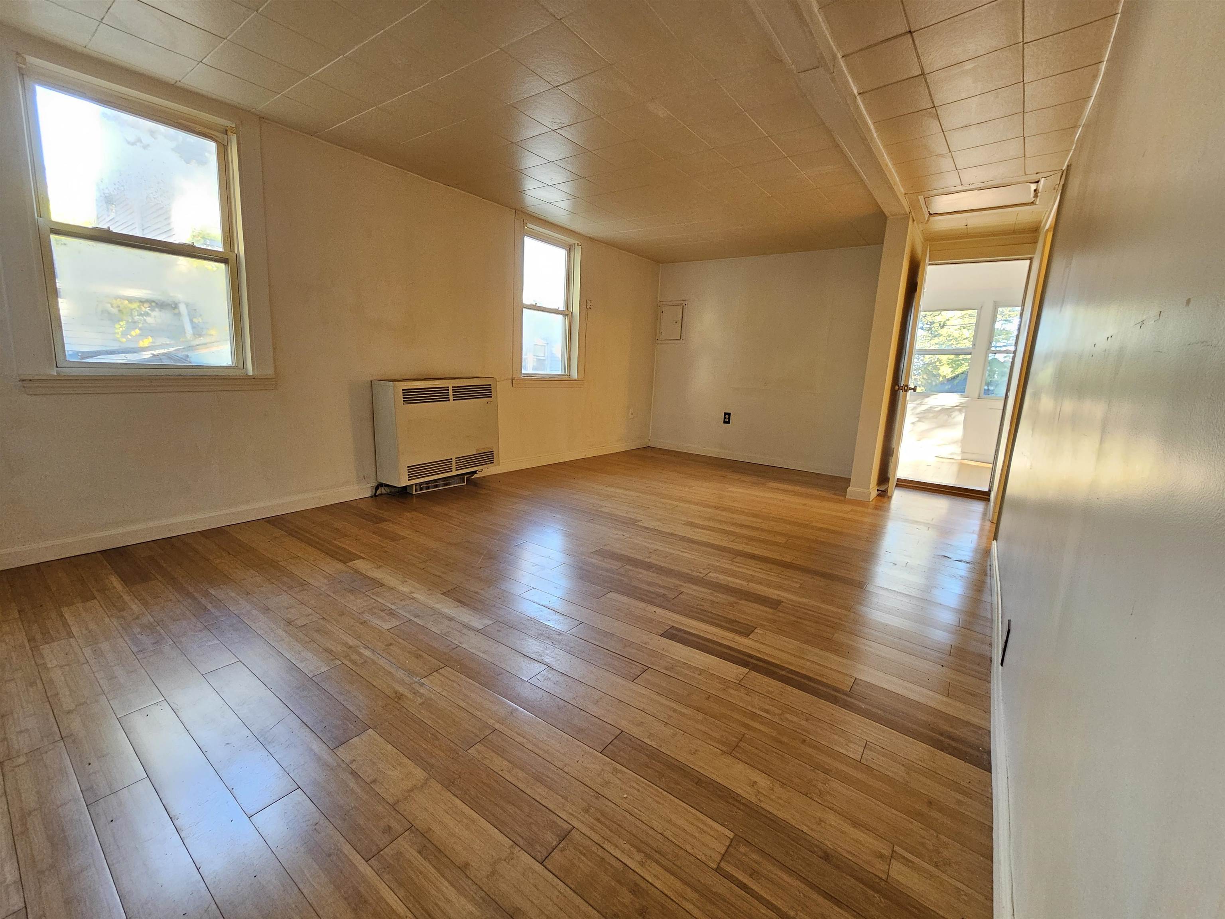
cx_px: 612
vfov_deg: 89.9
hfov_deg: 106.2
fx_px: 460
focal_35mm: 13
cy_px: 460
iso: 320
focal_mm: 2.2
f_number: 2.2
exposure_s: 1/40
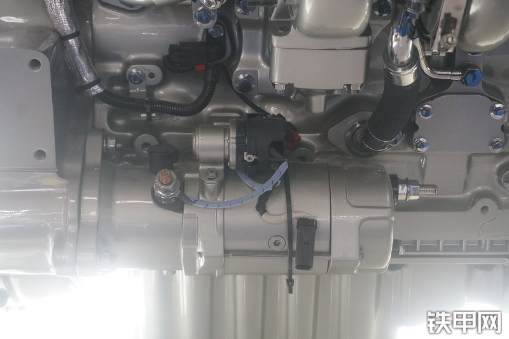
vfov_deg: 19.3
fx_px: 997
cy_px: 170
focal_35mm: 70
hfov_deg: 28.7
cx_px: 254
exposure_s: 1/80
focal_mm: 47
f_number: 5.6
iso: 1250
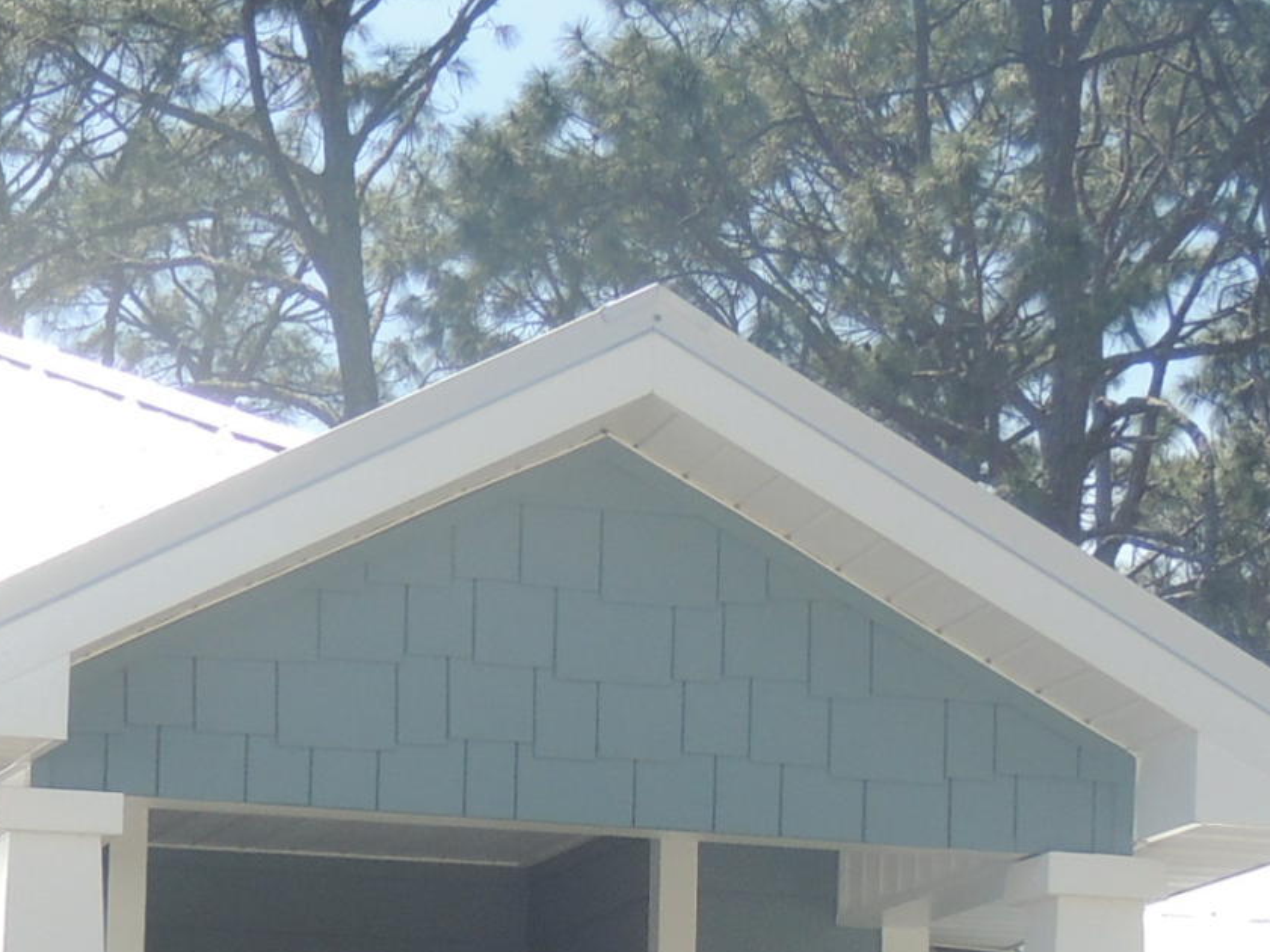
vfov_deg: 6.8
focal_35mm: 214
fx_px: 7852
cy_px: 1682
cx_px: -294
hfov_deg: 9.1
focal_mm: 10.7
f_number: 3.7
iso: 100
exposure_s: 1/500
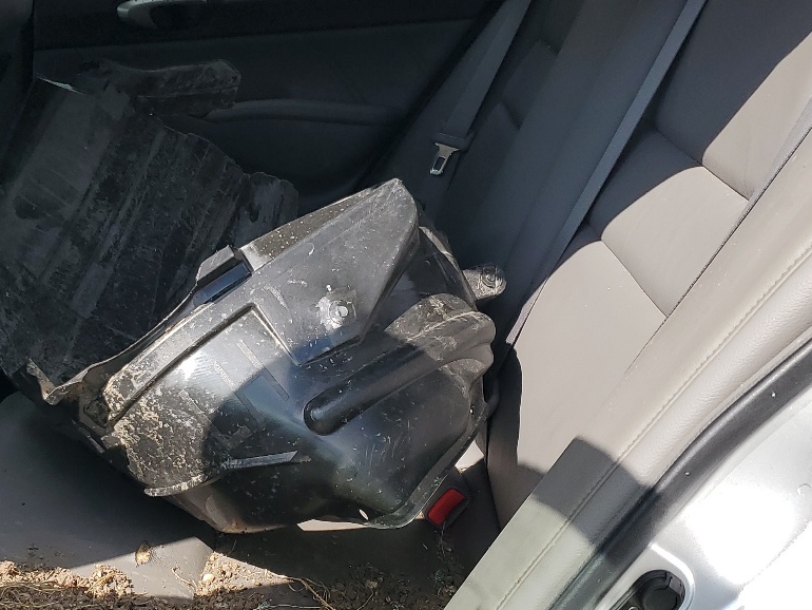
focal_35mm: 54
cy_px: 304
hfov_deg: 35.1
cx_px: 257
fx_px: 1267
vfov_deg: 27.0
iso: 50
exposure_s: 1/1429
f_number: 1.5
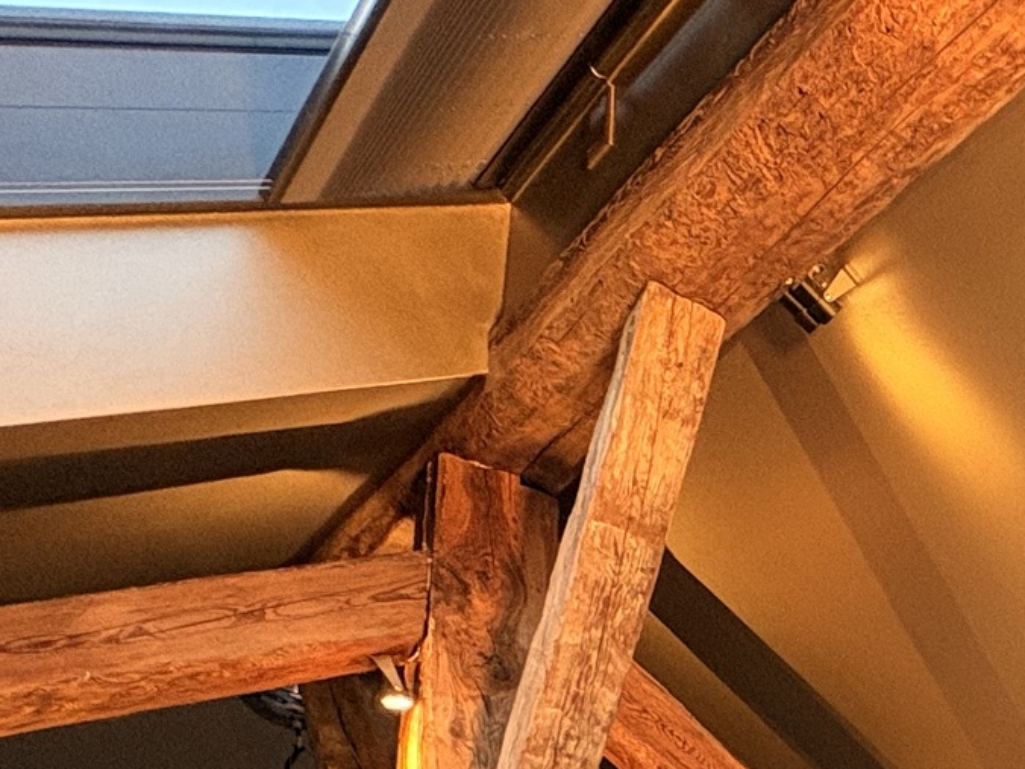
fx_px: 1569
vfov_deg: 21.9
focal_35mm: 53
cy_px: 1215
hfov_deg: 25.4
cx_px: 1603
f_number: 2.2
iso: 250
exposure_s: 1/60
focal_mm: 2.22
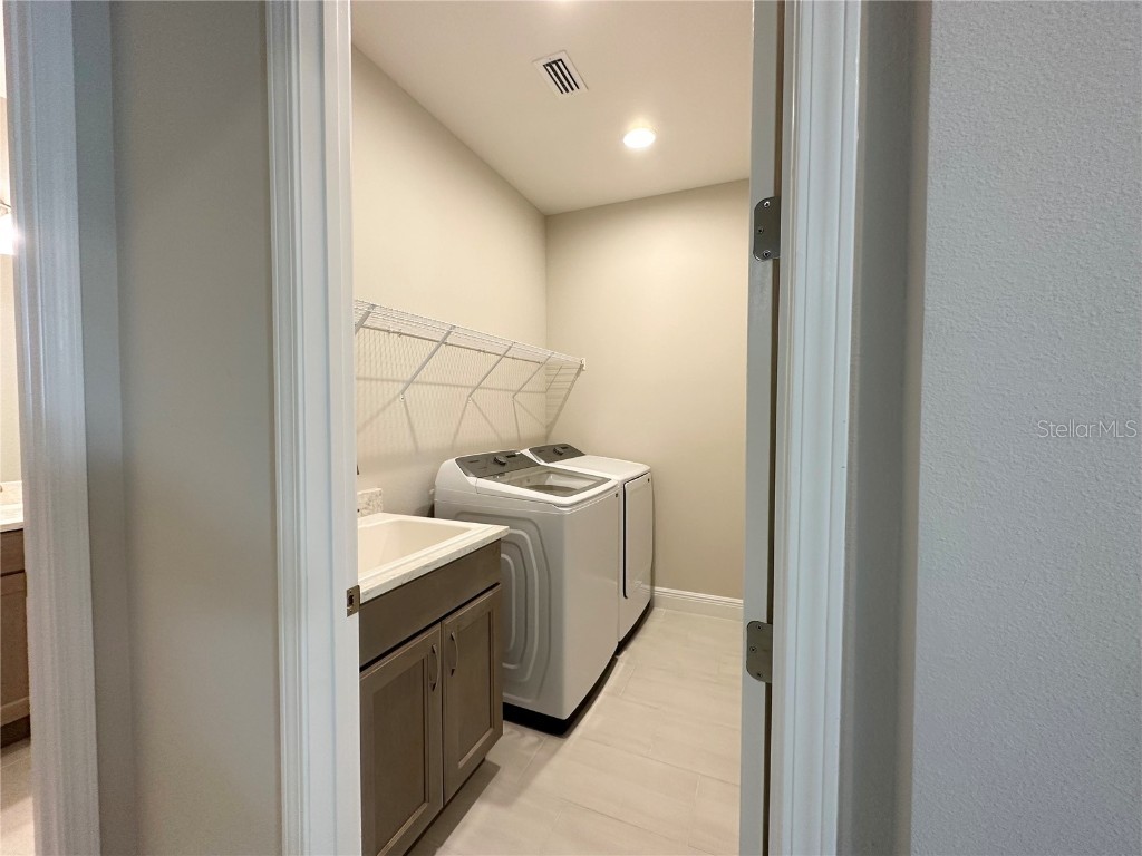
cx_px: 571
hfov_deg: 102.1
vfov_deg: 85.7
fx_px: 462
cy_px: 428
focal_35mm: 14
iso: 160
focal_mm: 2.22
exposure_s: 1/60
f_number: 2.2
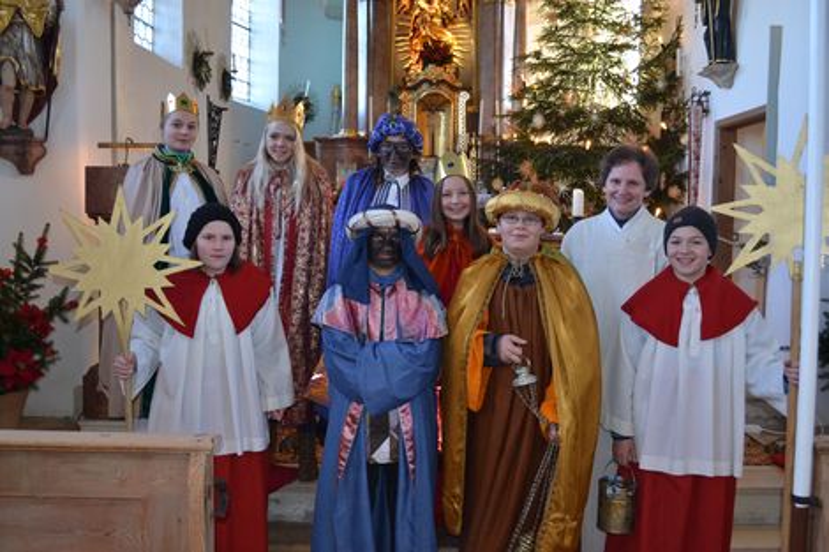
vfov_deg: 39.9
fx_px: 760
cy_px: 276
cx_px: 414
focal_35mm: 33
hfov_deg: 57.2
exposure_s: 1/60
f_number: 4
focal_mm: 22
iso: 1100
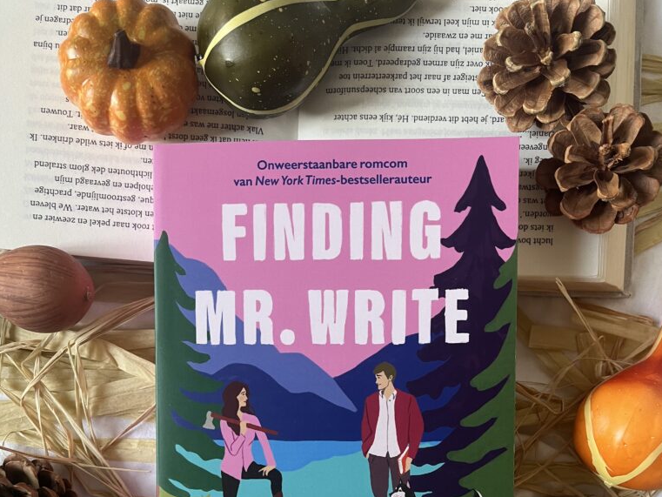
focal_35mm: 35
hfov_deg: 52.6
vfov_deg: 38.7
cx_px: 332
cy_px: 416
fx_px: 669
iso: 80
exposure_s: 1/50
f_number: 1.6
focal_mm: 5.1
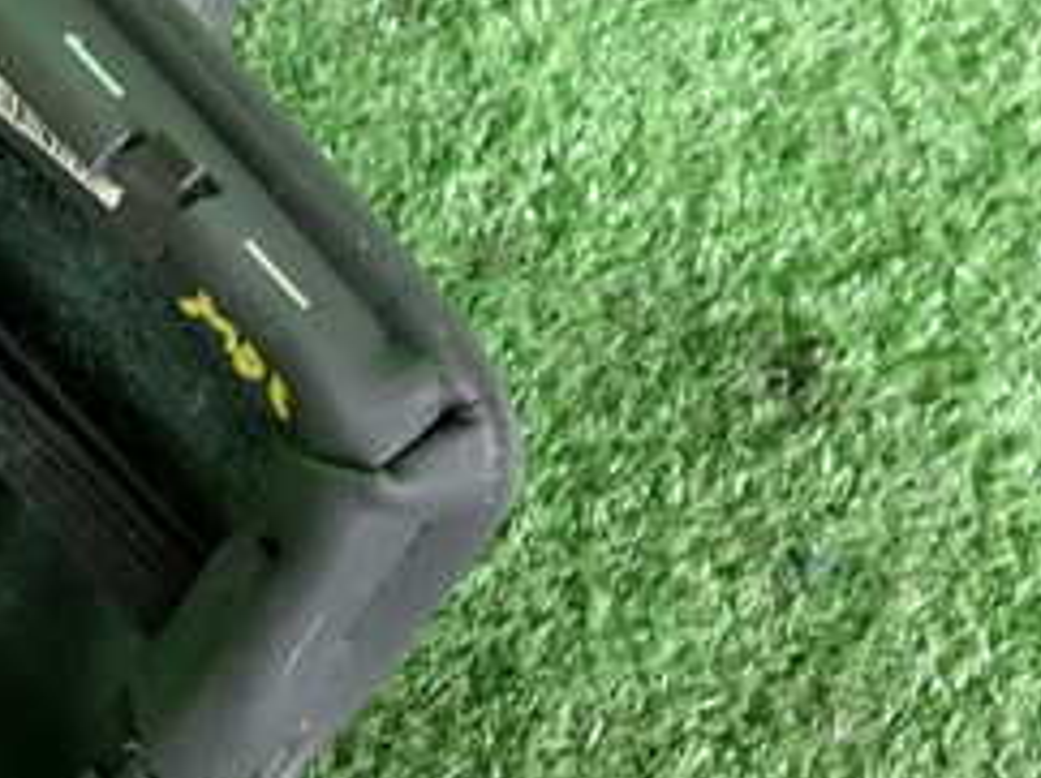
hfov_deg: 30.1
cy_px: 129
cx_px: 146
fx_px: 1863
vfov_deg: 23.2
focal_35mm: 62
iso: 200
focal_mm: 4.5
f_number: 2
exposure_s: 1/40
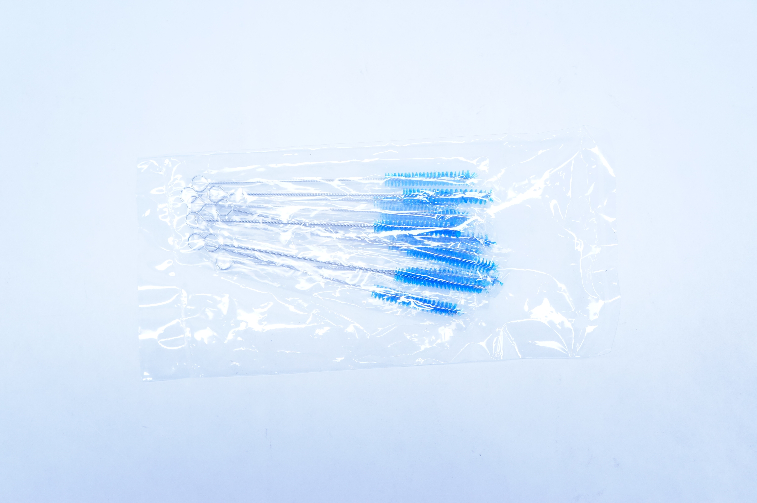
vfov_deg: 36.8
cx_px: 378
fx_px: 756
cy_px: 252
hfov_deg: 53.2
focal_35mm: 36
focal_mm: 24
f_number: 5.6
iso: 800
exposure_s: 1/160
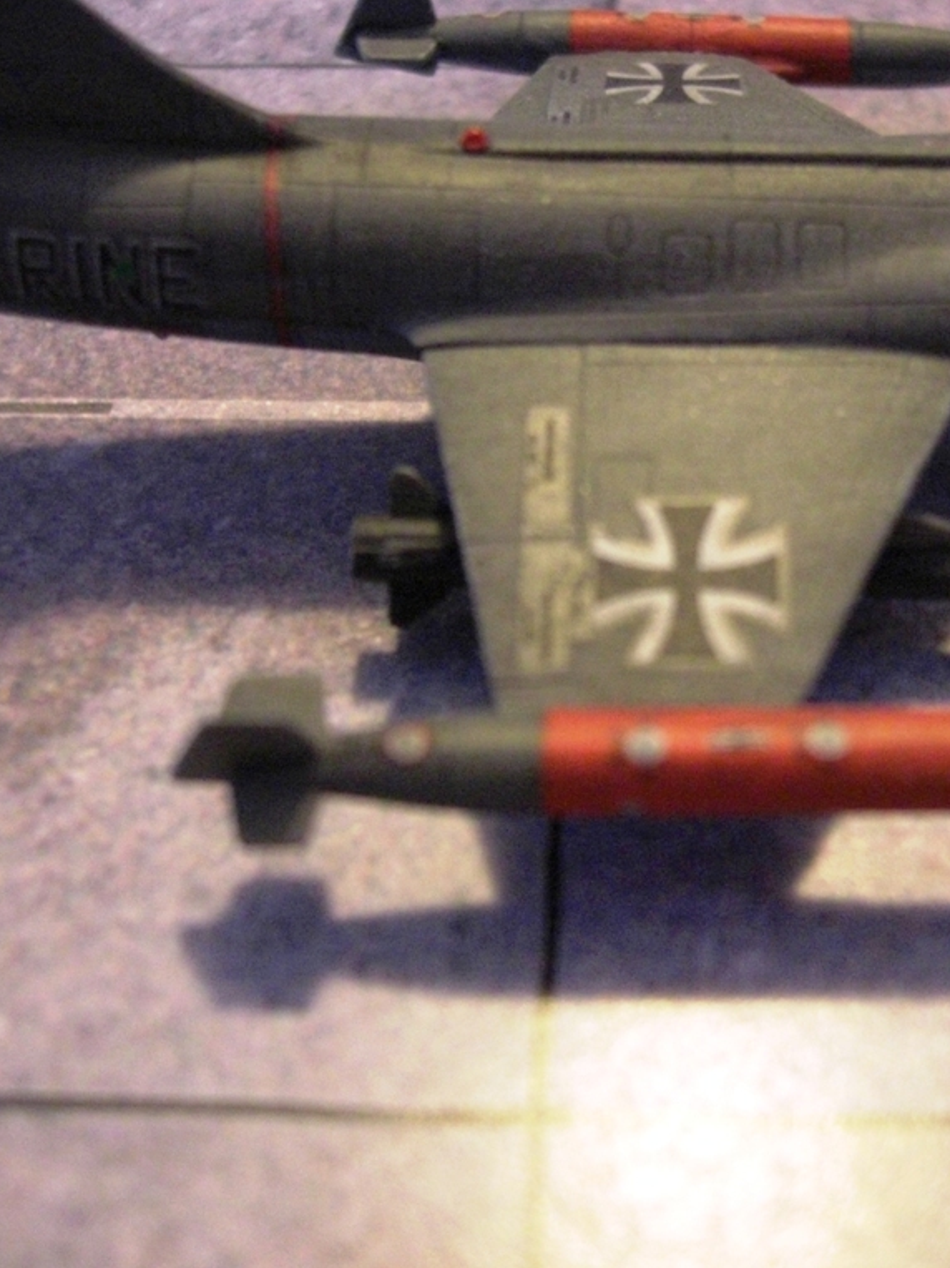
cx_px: 717
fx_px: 1867
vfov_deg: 37.5
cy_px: 636
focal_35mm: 51
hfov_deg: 28.1
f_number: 2.8
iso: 800
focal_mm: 7.9
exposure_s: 1/25
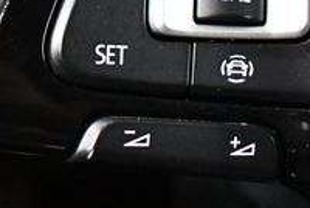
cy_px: -39
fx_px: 992
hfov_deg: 17.4
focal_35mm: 115
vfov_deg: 11.7
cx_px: 12
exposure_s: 1/60
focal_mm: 18
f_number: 3.5
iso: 7200
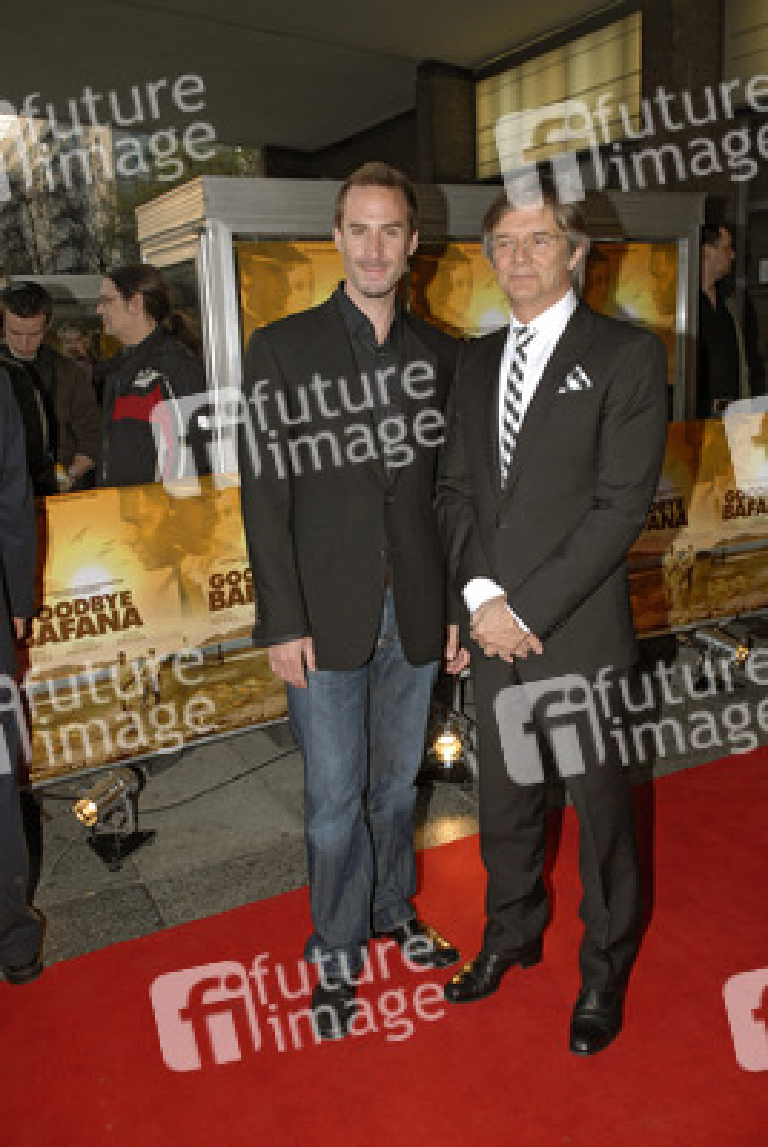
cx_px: 384
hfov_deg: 43.7
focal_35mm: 30
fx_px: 957
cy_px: 574
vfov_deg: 61.9
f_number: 6.3
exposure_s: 1/200
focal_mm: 20
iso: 400
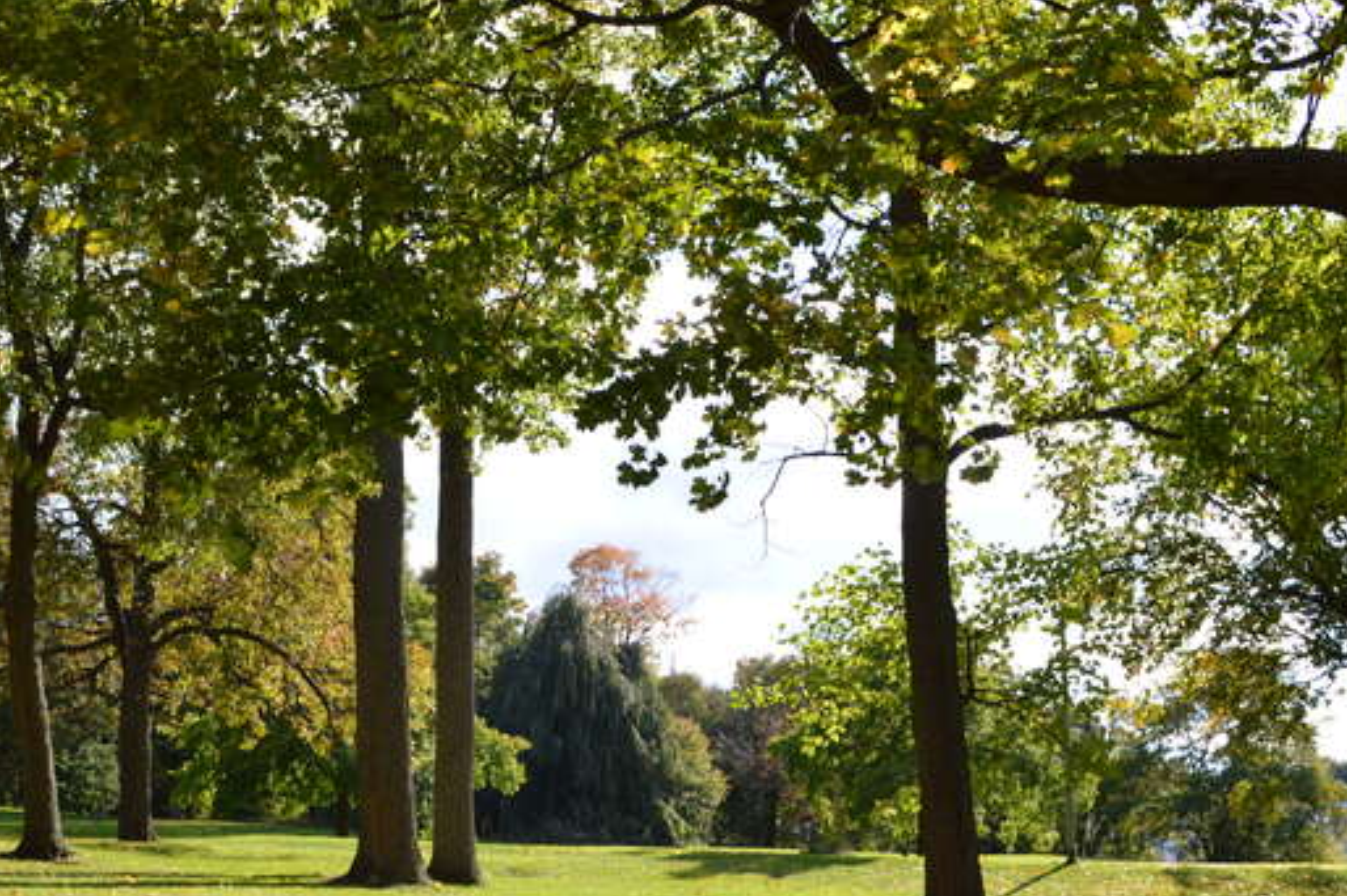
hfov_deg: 46.2
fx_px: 1570
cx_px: 558
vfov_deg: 31.6
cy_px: 608
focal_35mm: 42
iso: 100
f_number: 6.3
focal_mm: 18
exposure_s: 1/160
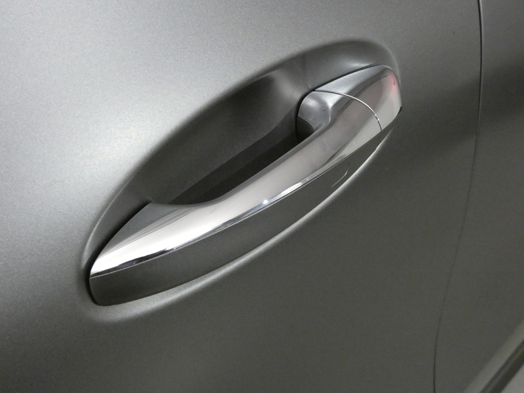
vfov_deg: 31.5
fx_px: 696
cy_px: 196
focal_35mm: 46
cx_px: 262
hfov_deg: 41.2
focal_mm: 8.2
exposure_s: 1/80
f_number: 3.8
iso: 1600
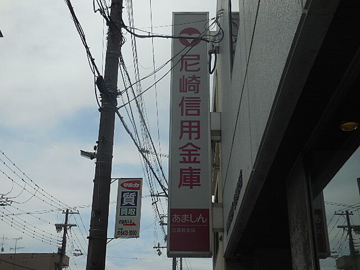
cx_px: 180
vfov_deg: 32.2
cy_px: 135
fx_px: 468
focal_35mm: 45
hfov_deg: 42.1
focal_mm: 8.1
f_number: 8.4
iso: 125
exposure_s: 1/640
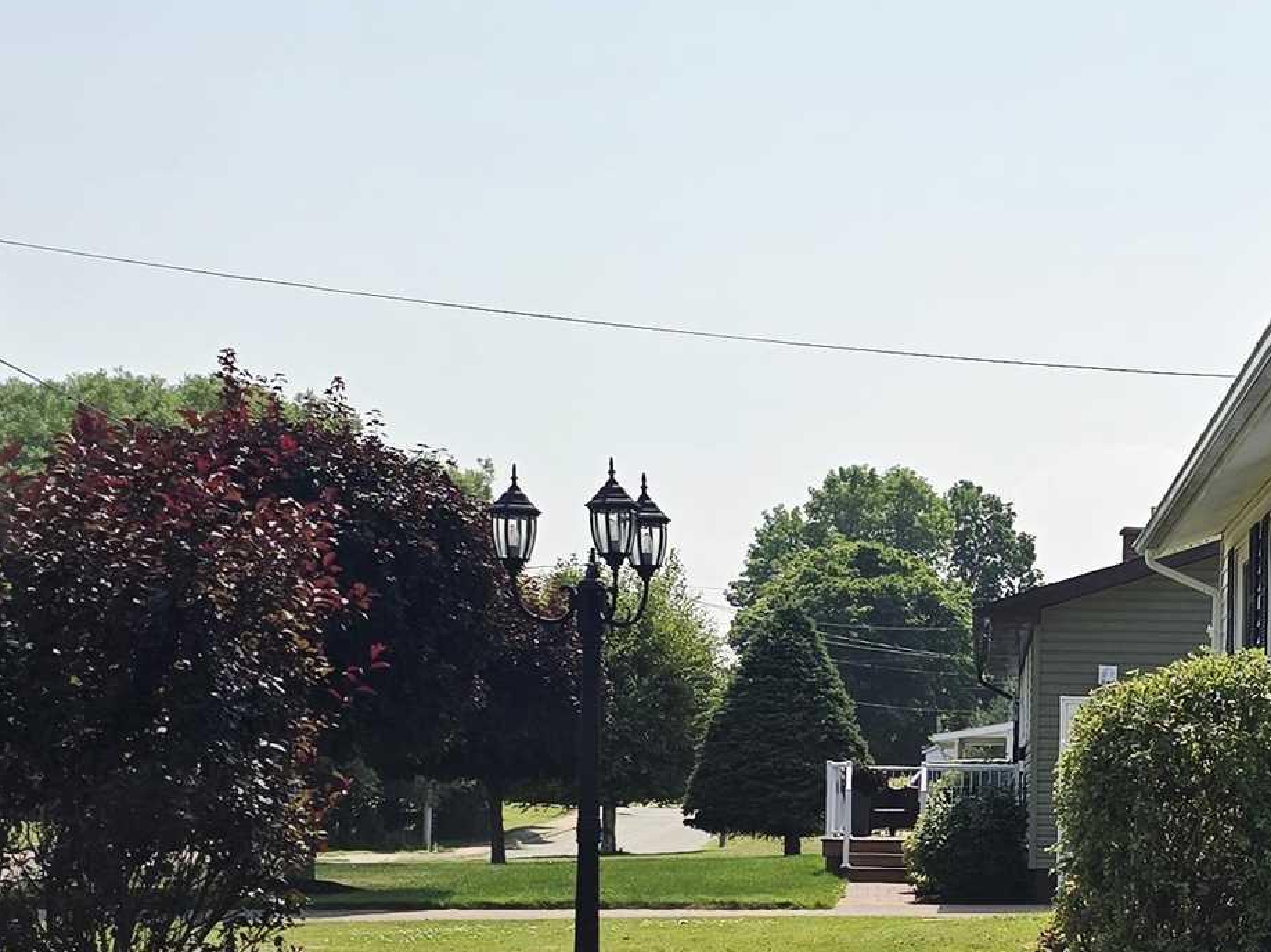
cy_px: 675
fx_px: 2826
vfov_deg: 19.0
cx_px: 1259
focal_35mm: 77
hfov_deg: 24.3
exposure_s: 1/1667
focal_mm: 6.3
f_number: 1.7
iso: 12
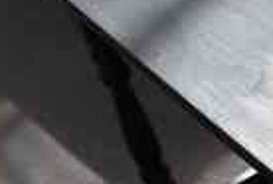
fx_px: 905
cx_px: 580
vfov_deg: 11.6
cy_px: 121
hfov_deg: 13.9
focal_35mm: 119
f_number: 7.1
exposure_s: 1/320
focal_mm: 18
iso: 200
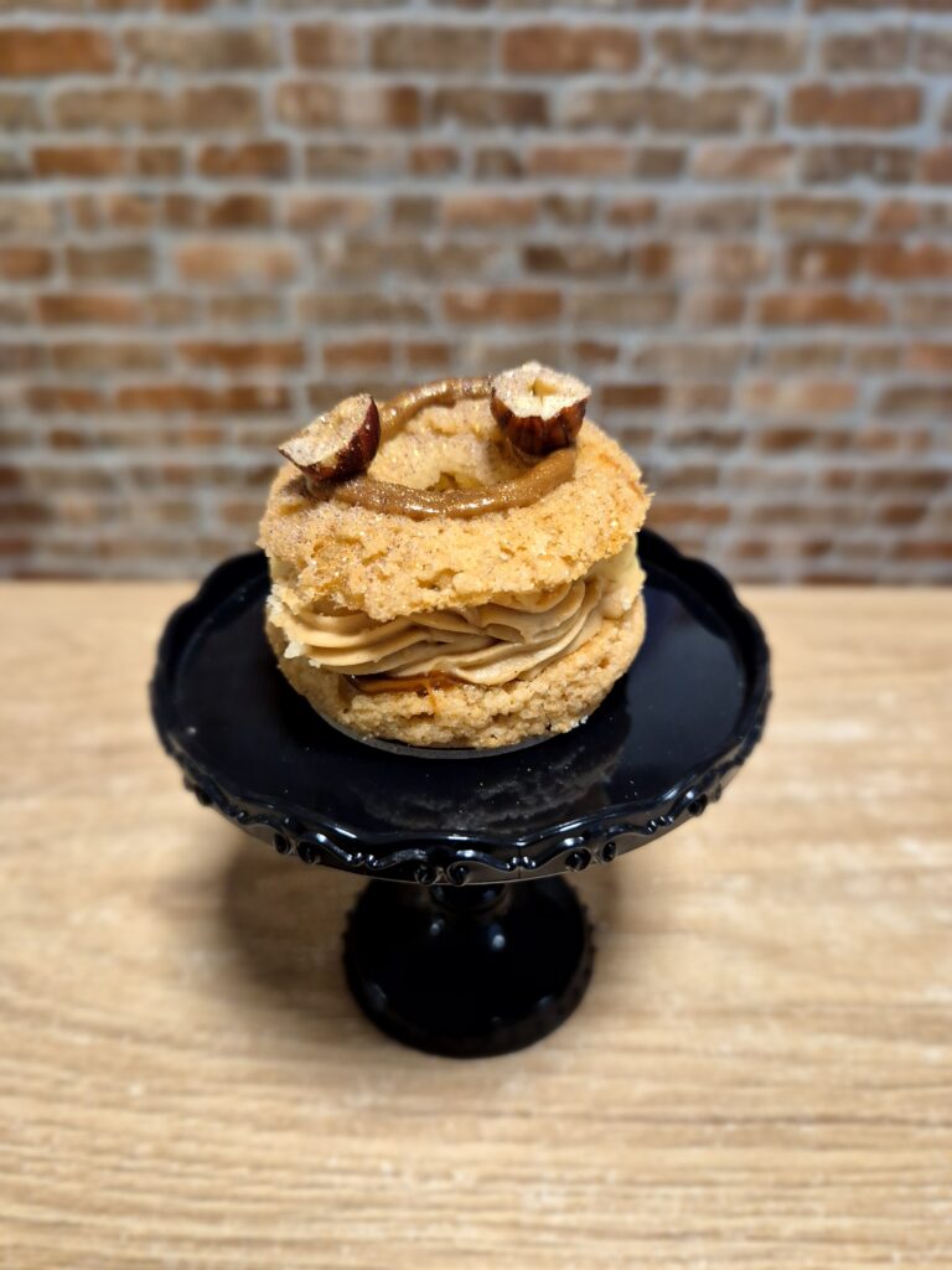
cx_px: 476
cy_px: 635
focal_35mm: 23
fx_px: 843
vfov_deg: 73.9
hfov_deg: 58.9
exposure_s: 1/50
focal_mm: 5.4
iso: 160
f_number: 1.8
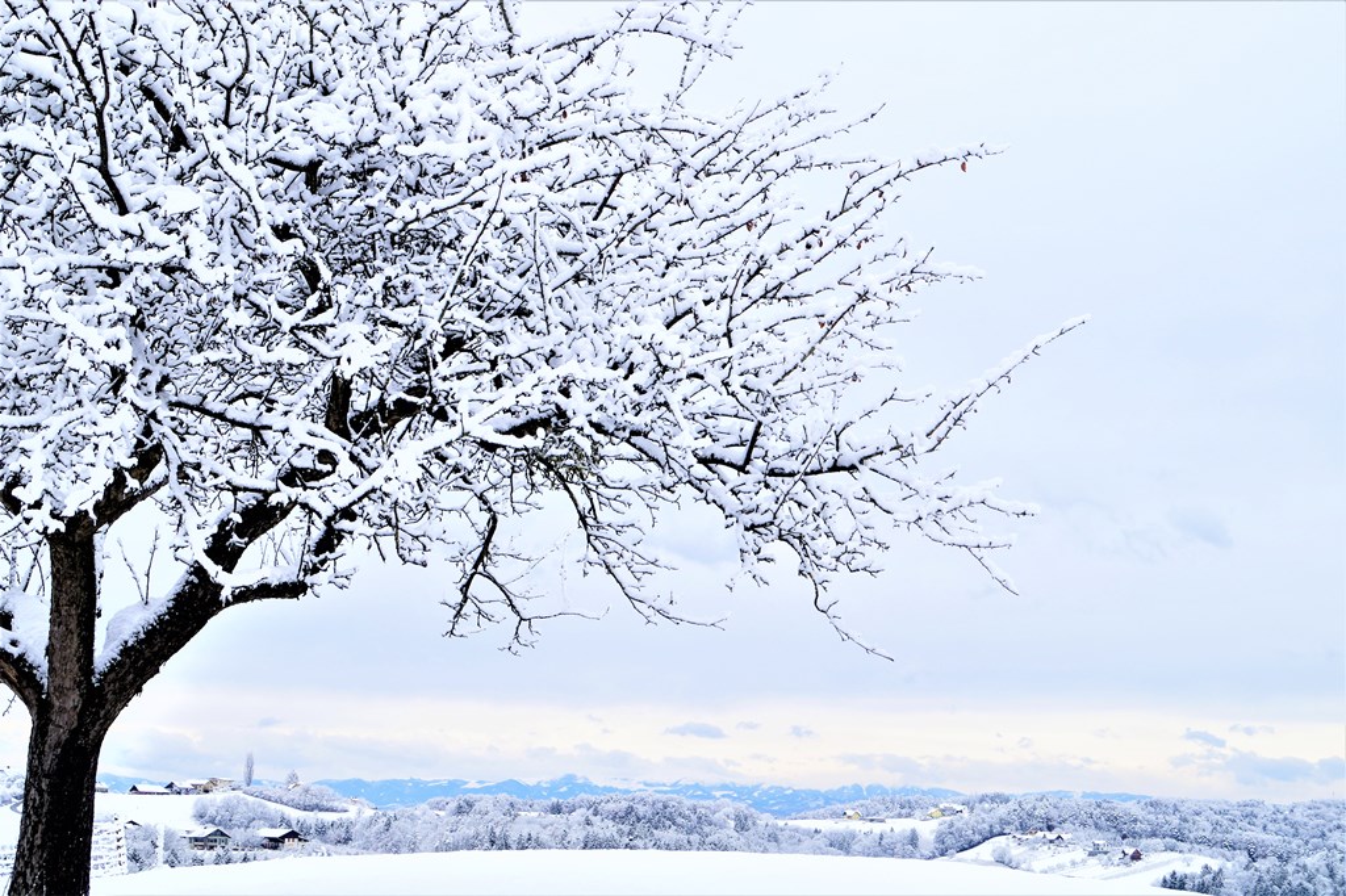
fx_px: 2242
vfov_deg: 22.6
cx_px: 673
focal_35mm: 60
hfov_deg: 33.4
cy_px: 448
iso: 100
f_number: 9
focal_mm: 40
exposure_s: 1/160
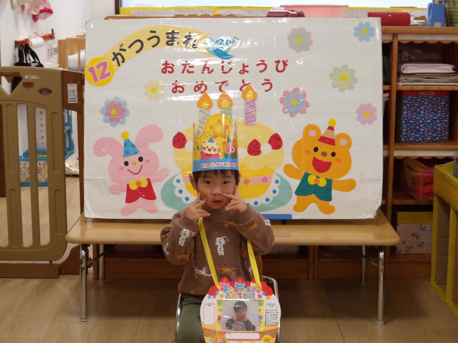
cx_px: 229
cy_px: 172
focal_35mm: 70
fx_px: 926
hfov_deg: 27.8
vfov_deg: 21.0
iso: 200
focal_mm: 12.5
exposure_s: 1/29
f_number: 4.9
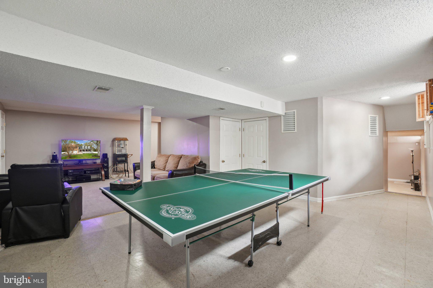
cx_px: 216
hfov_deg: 100.4
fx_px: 180
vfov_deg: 77.3
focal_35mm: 15
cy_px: 144
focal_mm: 10
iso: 100
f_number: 7.1
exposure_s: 1.6
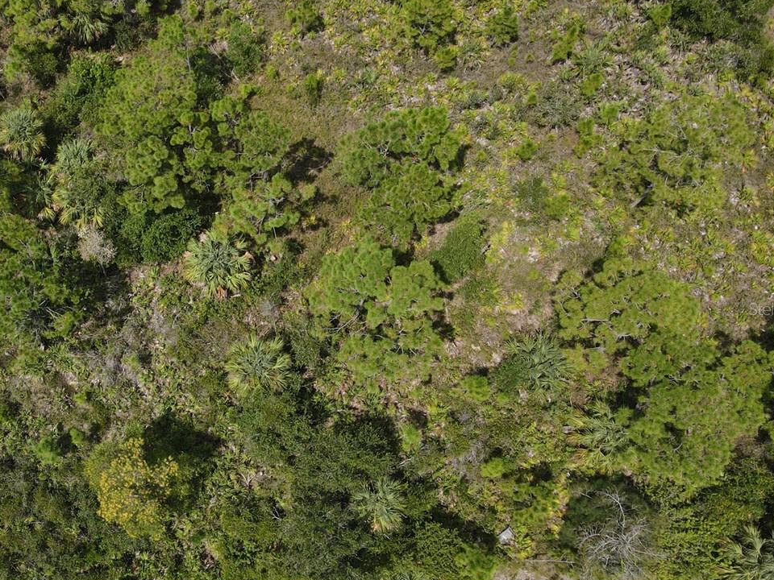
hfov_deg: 45.0
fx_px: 894
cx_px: 180
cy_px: 309
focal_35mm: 40
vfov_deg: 35.9
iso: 100
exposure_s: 1/640
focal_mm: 4.5
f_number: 2.8
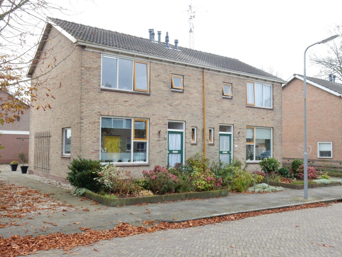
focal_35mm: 36
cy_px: 128
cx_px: 171
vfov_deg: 39.7
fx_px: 356
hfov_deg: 51.4
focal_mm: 6.4
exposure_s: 1/60
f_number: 5
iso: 125
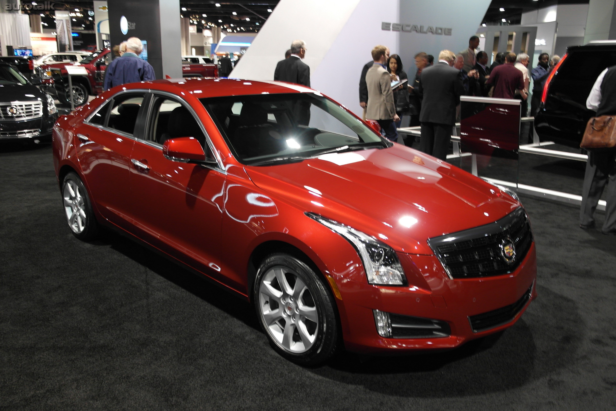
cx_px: 308
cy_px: 206
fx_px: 513
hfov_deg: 61.9
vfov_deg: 43.6
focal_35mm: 30
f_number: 3.5
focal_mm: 20
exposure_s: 1/20
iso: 800
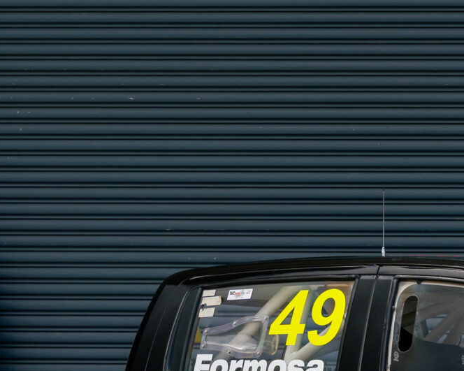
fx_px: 2500
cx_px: 509
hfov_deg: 10.5
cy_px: 451
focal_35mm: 182
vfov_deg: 8.4
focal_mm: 50.3
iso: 64
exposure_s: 1/250
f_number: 6.3
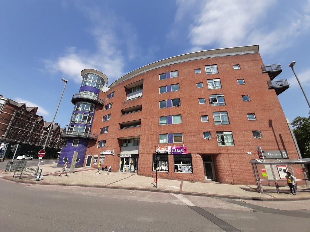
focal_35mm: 13
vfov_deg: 89.9
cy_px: 116
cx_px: 155
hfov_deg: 106.2
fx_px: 116
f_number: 2.2
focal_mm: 1.42
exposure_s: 1/1111
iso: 40
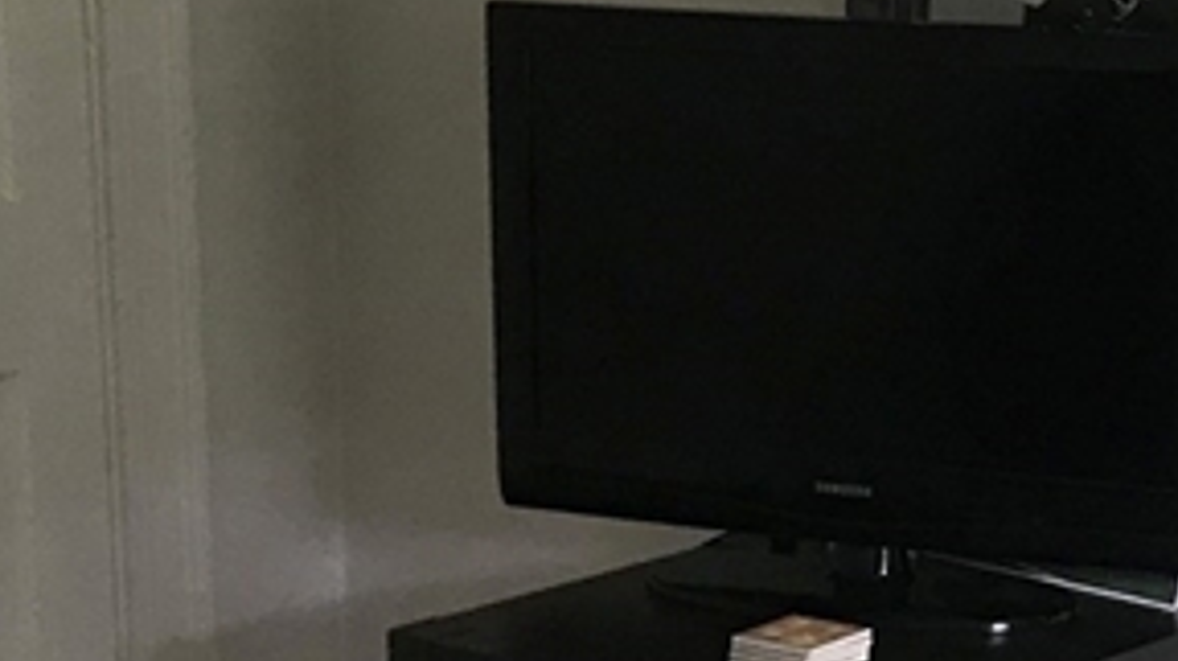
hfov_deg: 19.0
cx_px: 1235
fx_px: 3402
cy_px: 370
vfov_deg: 11.1
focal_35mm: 109
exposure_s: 1/24
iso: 40
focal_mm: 3.99
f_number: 1.8
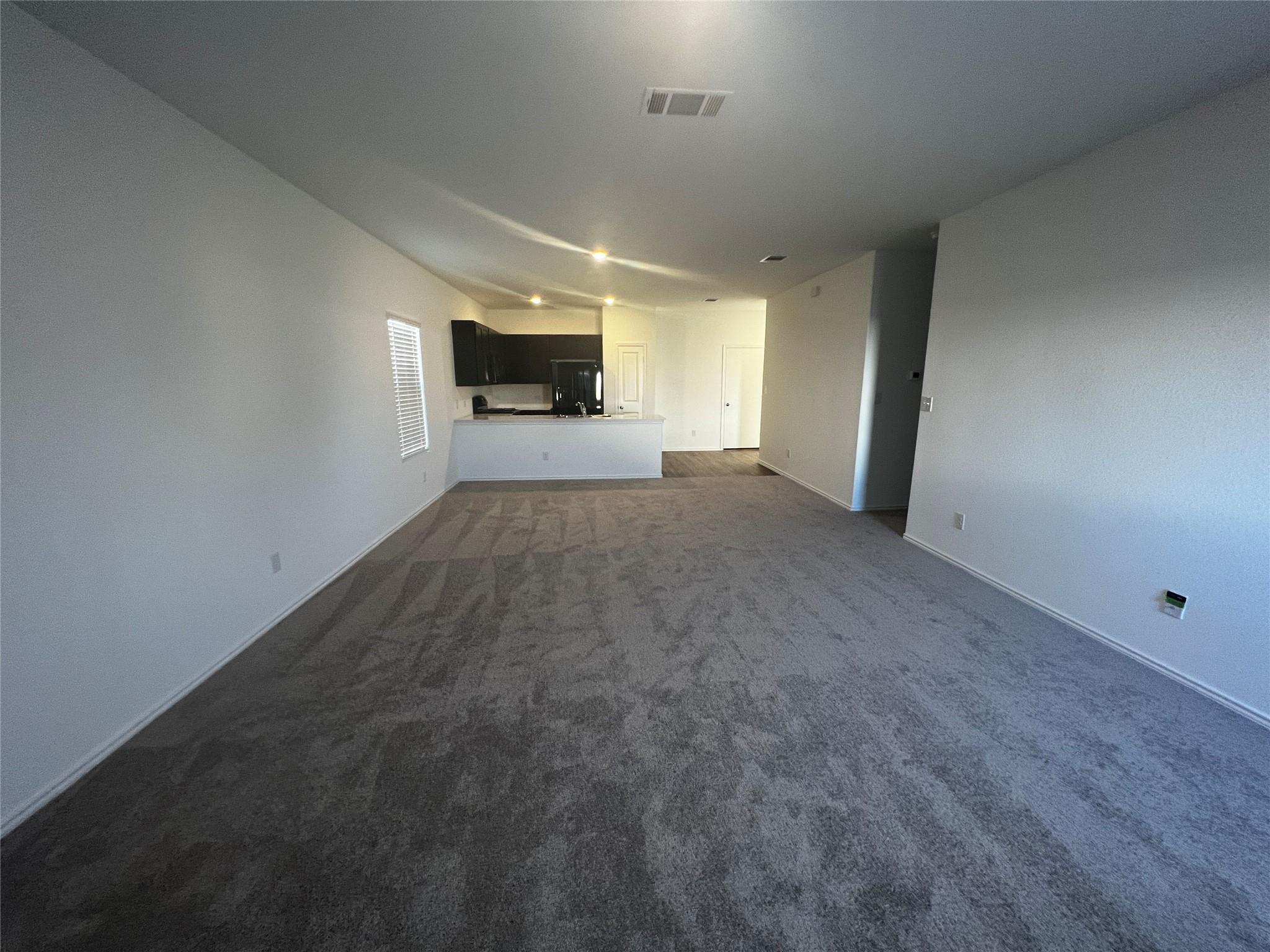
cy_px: 476
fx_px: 477
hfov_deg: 106.2
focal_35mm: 13
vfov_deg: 89.9
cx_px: 635
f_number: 1.8
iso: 160
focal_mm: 1.57
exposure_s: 1/60
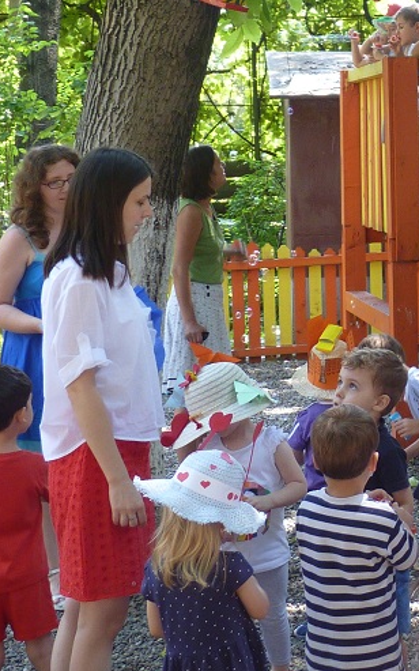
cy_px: 122
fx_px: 1791
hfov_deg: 12.4
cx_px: 721
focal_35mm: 98
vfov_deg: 20.9
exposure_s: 1/30
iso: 100
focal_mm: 6.8
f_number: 3
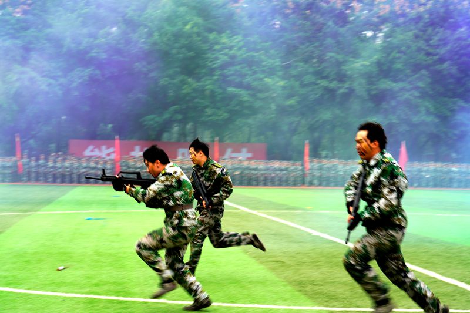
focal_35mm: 65
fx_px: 848
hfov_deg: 31.0
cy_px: 156
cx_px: 235
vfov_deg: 20.9
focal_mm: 65
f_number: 5.6
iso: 100
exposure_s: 1/125
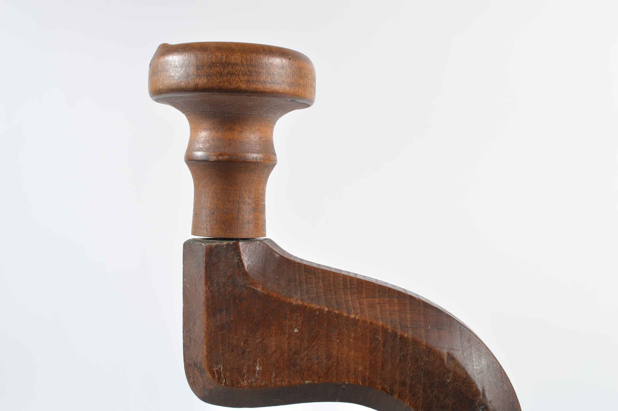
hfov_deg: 45.0
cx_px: 309
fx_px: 746
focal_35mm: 44
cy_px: 206
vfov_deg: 30.8
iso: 100
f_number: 11
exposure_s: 1/160
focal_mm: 29
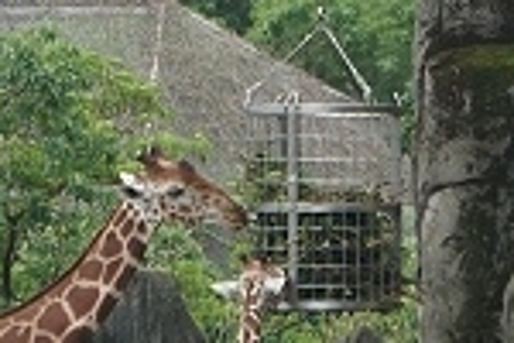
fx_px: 6881
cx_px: 394
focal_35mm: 482
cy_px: 870
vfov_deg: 2.8
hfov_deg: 4.3
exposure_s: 1/100
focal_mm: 50
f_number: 6.3
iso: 100
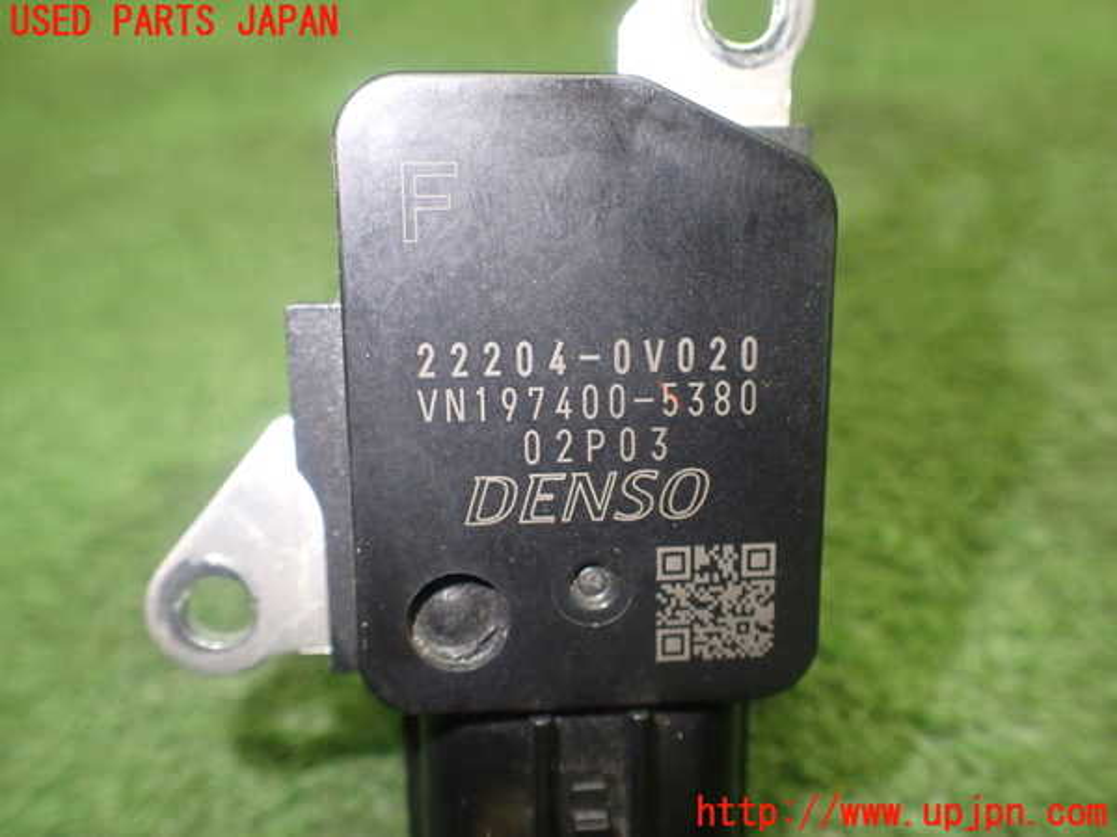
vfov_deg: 46.8
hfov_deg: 60.0
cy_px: 418
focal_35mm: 30
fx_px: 968
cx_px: 558
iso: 800
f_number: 2.3
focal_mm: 5.4
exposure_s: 1/125
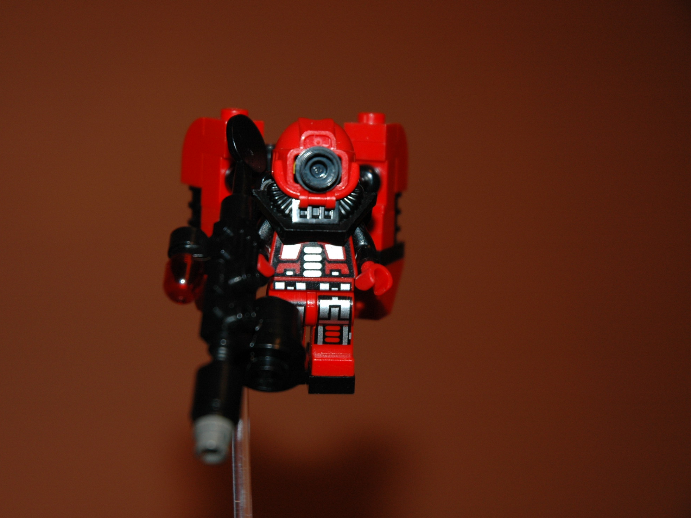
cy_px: 257
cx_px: 318
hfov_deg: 17.1
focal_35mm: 115
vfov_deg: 12.9
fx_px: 2296
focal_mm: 70
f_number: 4.5
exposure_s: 1/60
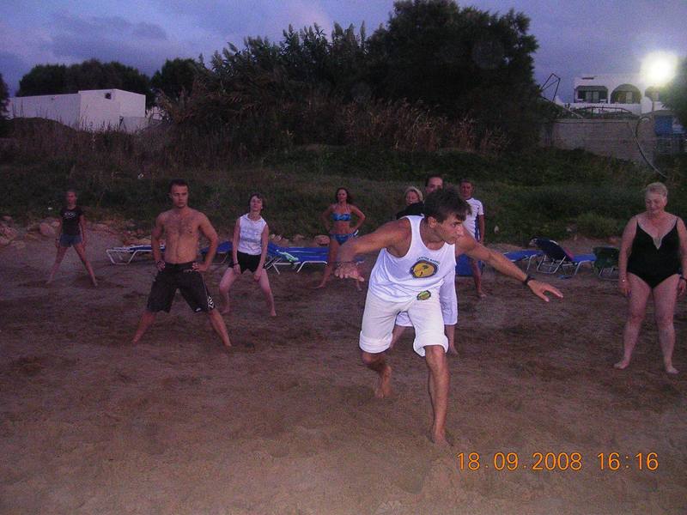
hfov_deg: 49.0
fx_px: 754
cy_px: 258
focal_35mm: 38
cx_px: 344
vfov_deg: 37.7
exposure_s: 1/60.1
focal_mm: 5.8
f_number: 2.8
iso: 400
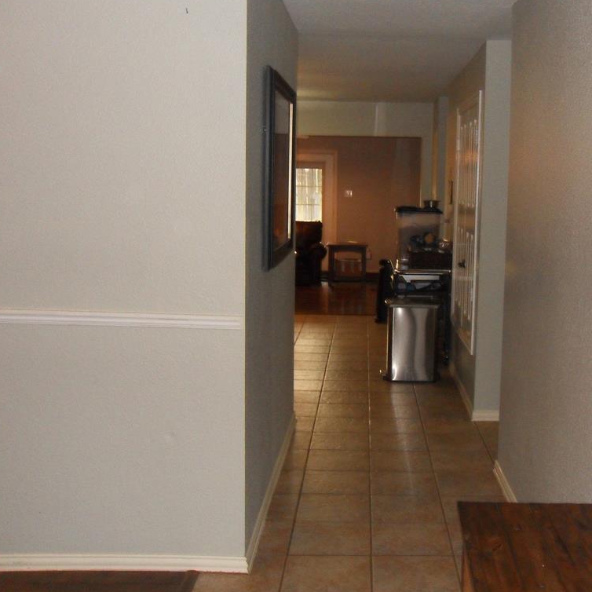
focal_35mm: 42
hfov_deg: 39.6
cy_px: 292
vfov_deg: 40.0
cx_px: 391
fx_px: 813
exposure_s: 1/45
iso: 400
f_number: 3.5
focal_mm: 6.3
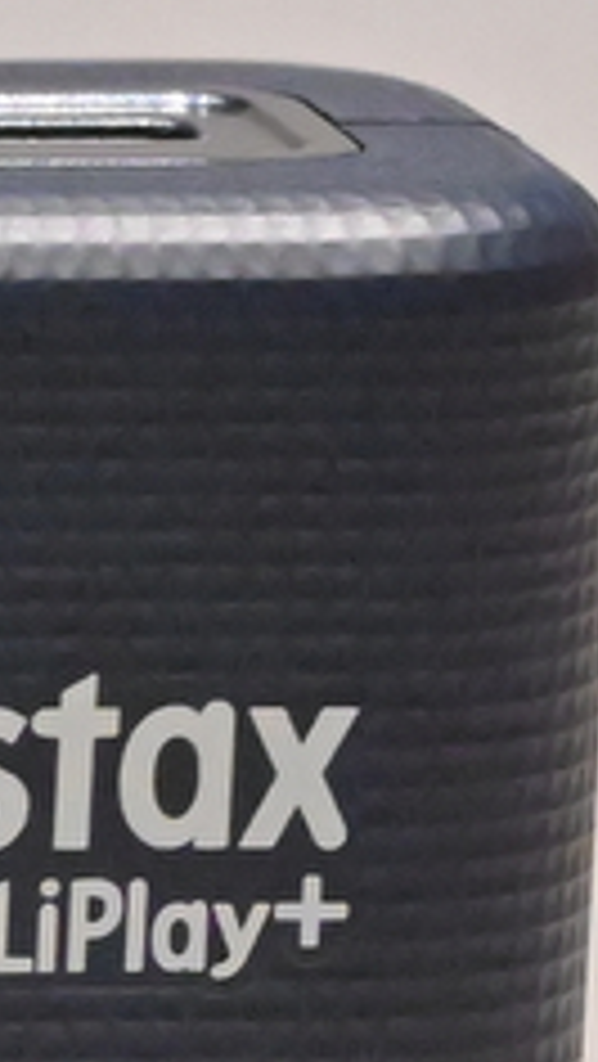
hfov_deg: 2.5
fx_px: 12949
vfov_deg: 4.6
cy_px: 2434
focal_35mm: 460
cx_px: -2950
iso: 6400
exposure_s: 1/160
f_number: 8
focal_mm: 54
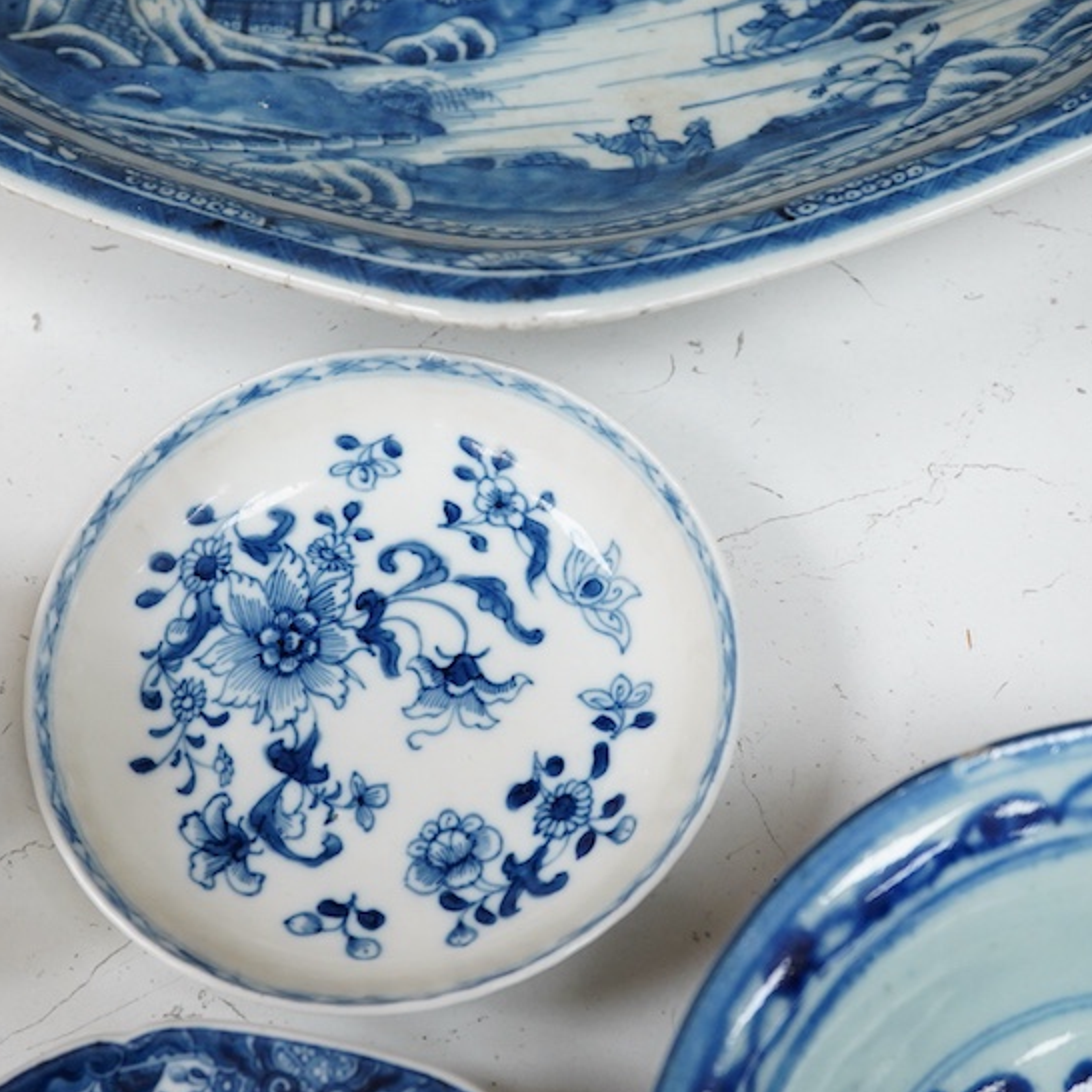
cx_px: 414
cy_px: 520
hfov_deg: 27.2
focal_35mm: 63
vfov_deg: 27.3
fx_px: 2248
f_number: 7.1
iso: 1250
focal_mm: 30
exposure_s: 1/125
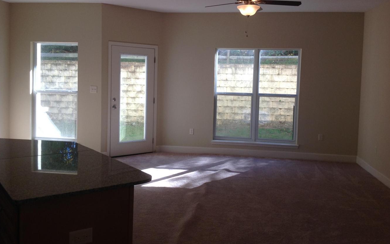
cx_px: 196
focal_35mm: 38
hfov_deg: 51.5
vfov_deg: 33.5
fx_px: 404
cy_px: 101
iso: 50
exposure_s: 1/149
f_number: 2.4
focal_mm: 4.28
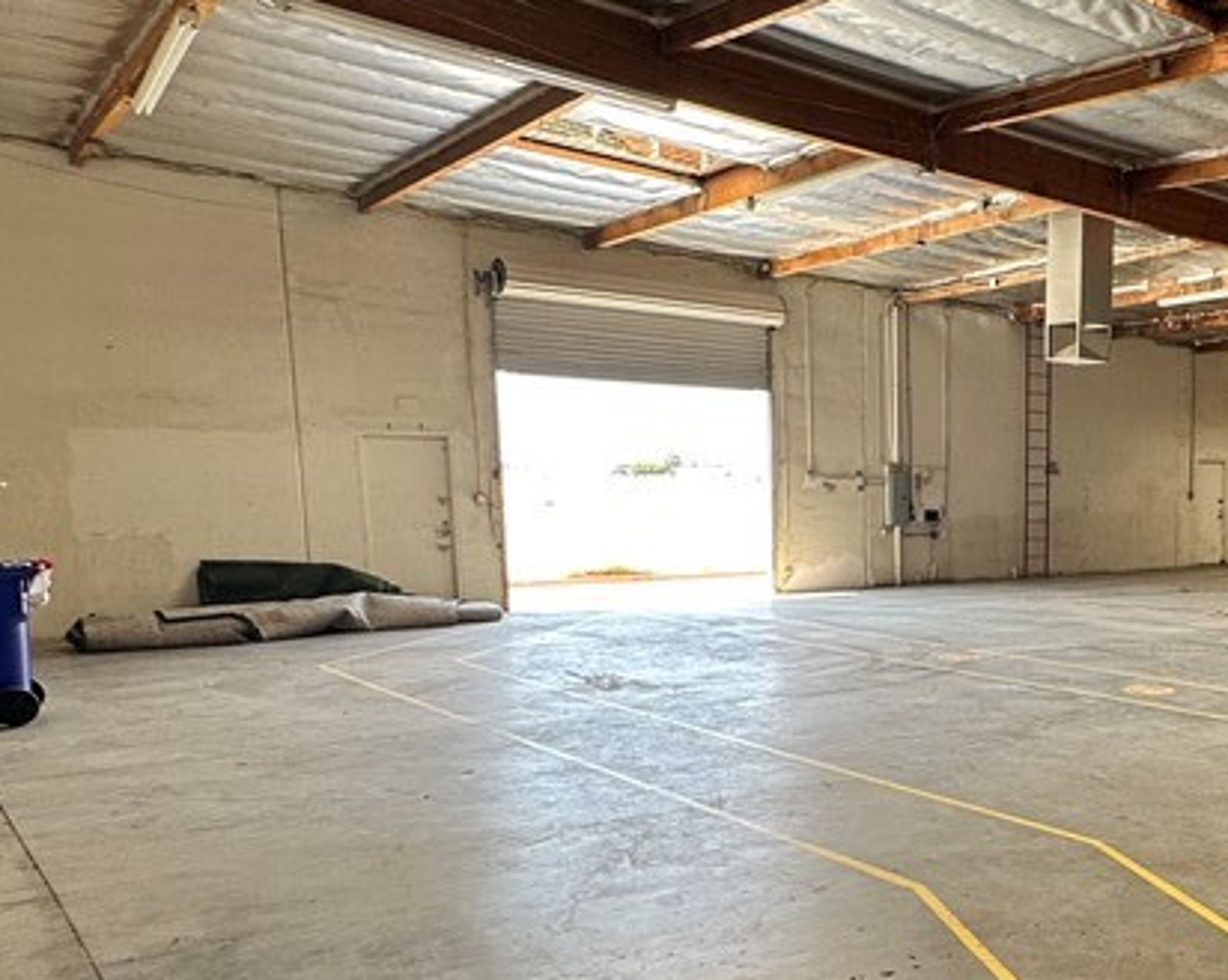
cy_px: 661
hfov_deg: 48.0
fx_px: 1235
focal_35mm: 34
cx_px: 1082
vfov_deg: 42.7
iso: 64
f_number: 2.2
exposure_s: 1/99
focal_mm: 2.22
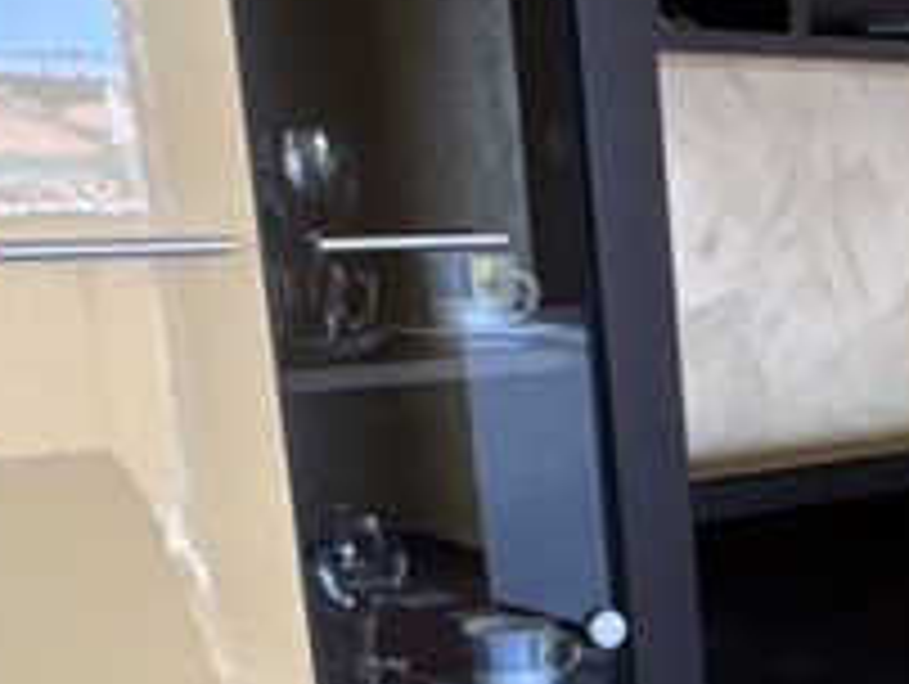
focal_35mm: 83
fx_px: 2182
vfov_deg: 17.1
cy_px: 801
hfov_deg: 19.5
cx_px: 1480
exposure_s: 1/100
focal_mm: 2.22
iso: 200
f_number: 2.2
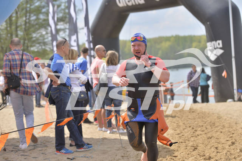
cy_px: 80
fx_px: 639
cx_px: 121
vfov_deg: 14.4
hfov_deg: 21.5
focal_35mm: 95
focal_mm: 95
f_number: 4
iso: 200
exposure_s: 1/2500
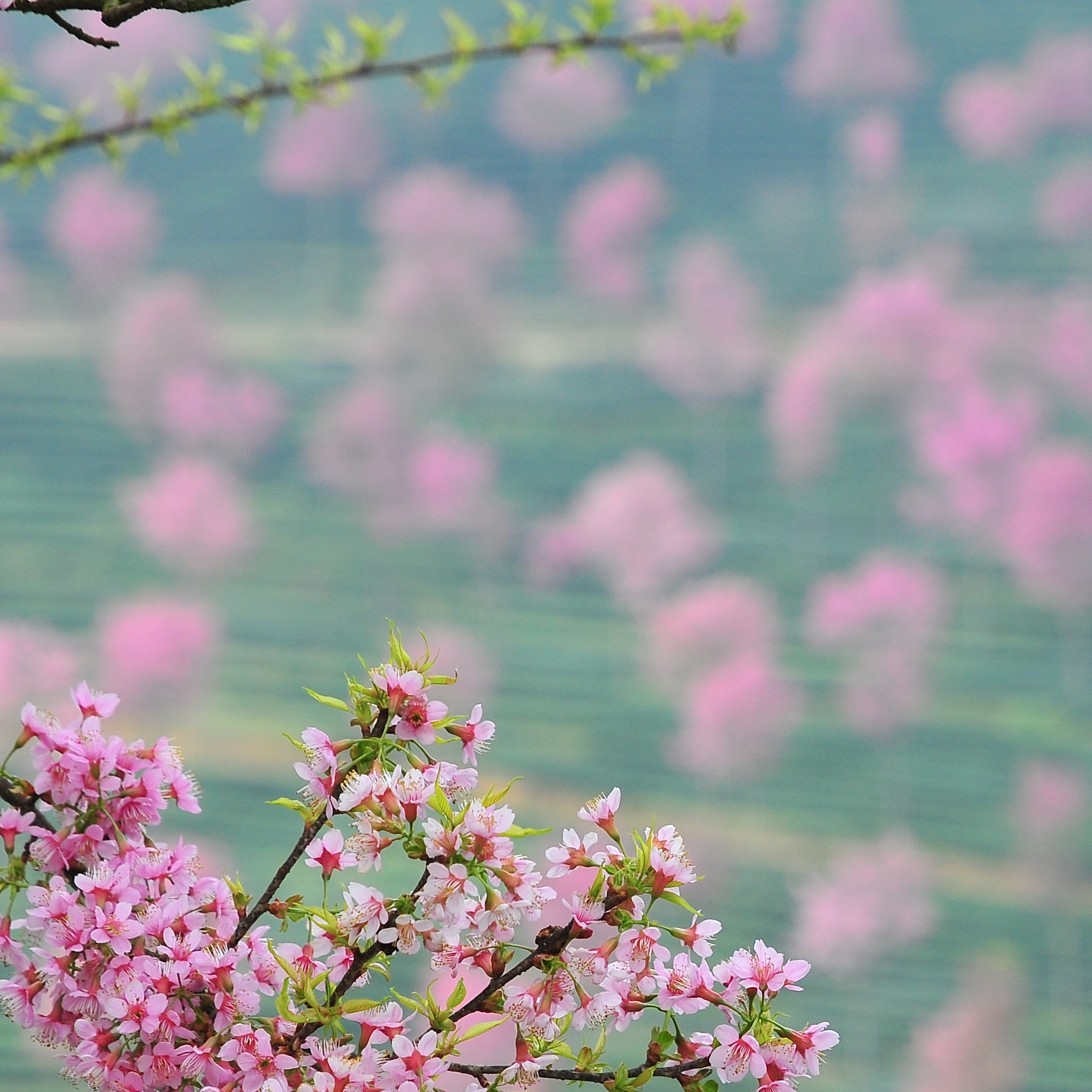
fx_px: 8384
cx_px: 600
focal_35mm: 235
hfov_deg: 7.5
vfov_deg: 7.4
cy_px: 760
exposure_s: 1/250
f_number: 5.6
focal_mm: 85
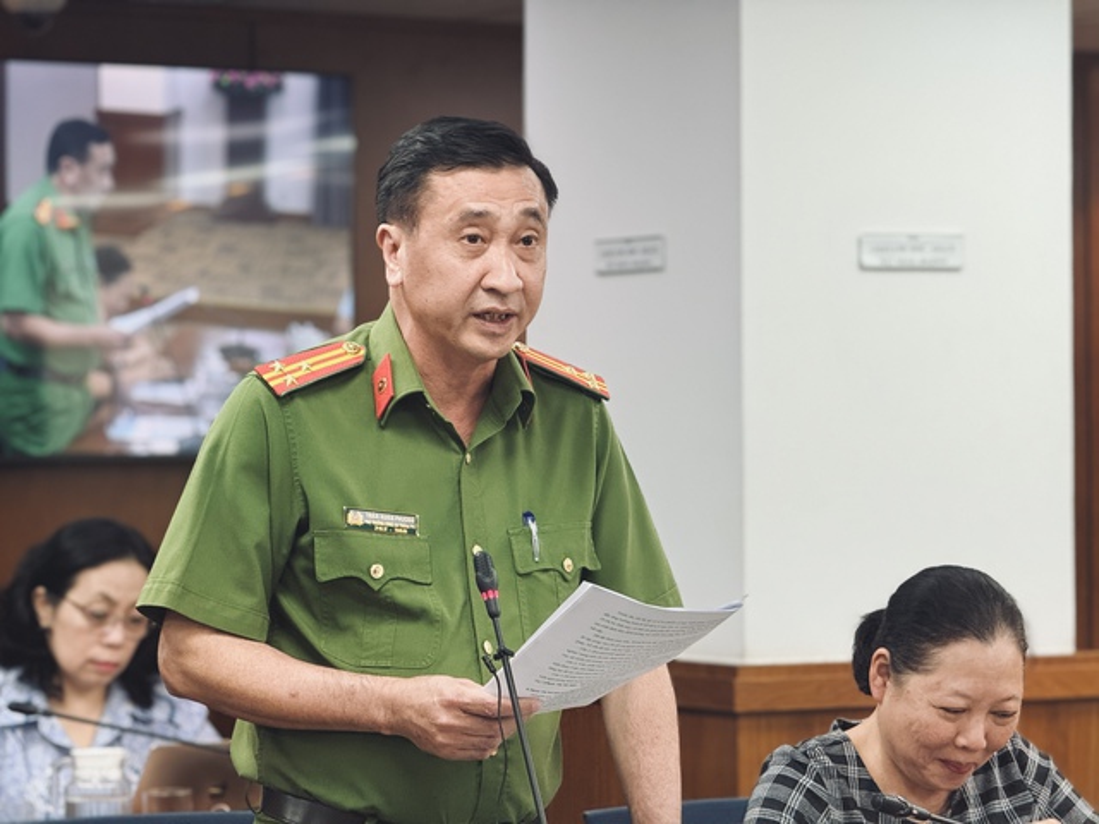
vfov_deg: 12.3
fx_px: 3810
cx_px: 550
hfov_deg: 16.4
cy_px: 412
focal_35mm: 120
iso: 160
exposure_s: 1/100
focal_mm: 15.66
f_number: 2.8
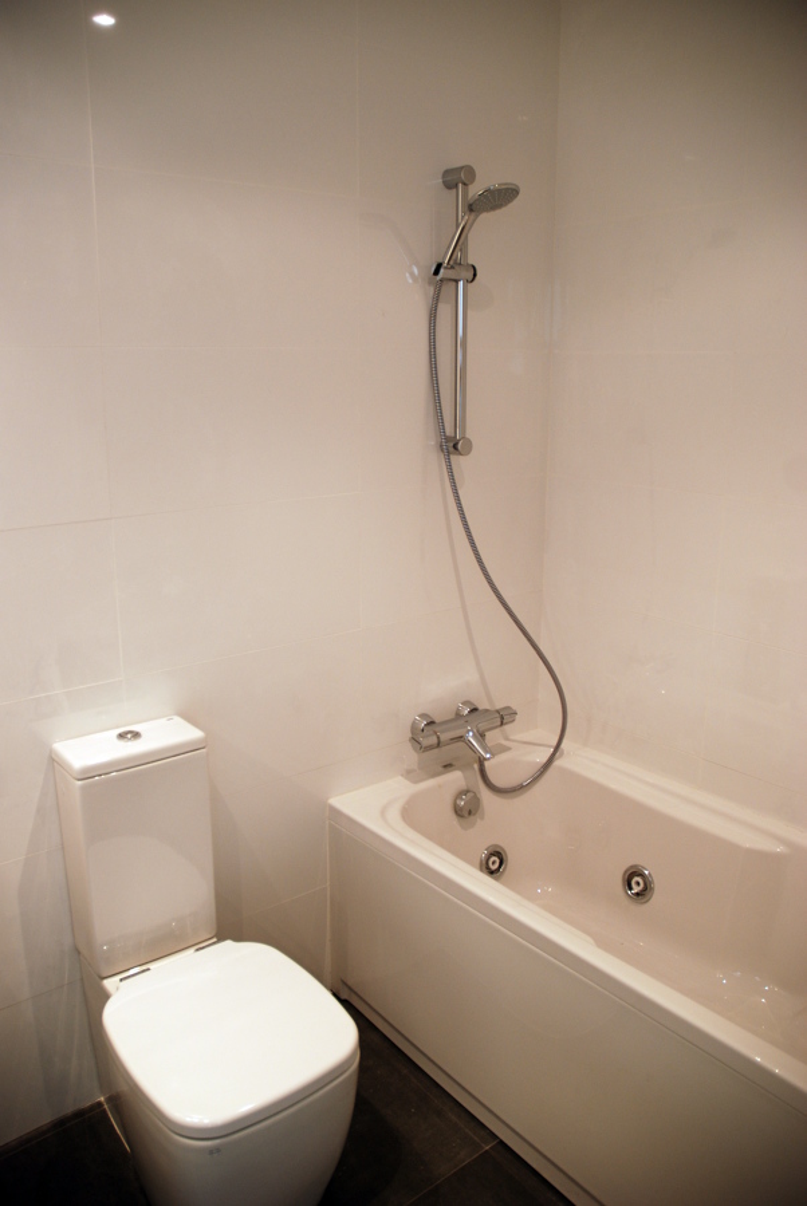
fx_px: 906
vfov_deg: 67.3
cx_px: 404
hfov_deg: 48.0
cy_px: 603
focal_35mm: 27
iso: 200
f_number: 3.5
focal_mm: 18
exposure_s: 1/50
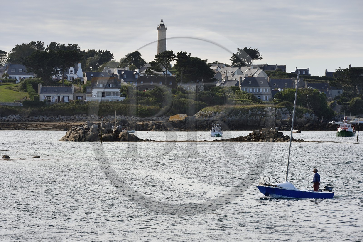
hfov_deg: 10.3
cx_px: 182
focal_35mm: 200
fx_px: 2016
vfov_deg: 6.9
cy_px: 121
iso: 200
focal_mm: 200
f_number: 13
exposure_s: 1/250
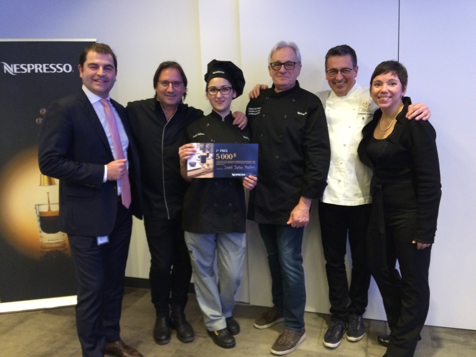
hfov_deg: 61.7
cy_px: 178
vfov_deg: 48.2
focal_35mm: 29
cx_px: 238
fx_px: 399
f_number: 2.2
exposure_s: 1/15
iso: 320
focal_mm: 4.15
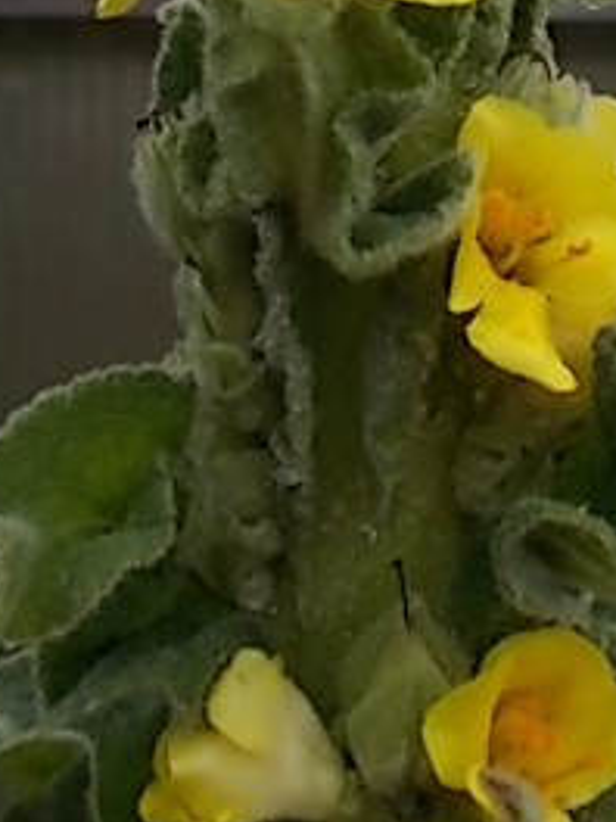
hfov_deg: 23.2
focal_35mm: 63
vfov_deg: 27.2
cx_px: 426
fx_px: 1495
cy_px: -162
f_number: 3.2
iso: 80
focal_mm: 4.6
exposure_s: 1/250
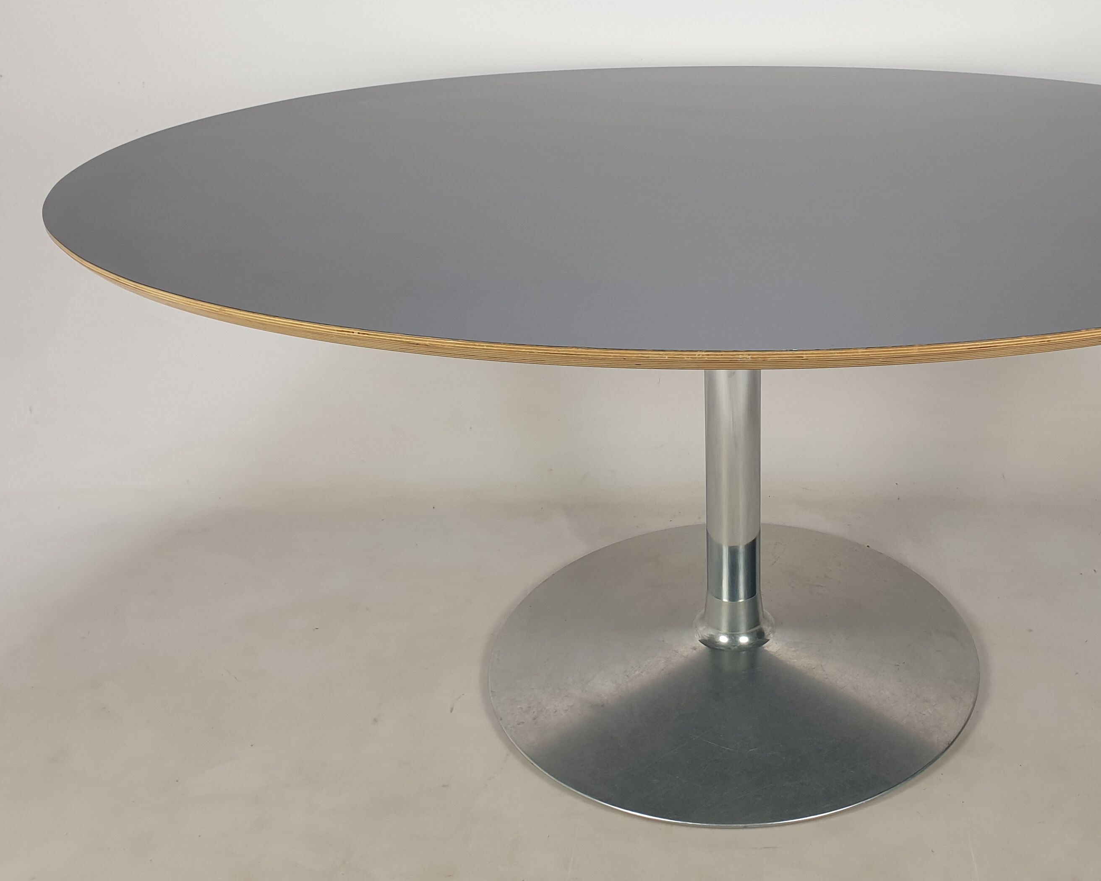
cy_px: 371
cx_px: 735
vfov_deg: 38.1
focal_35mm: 39
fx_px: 1271
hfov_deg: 46.1
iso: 80
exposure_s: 1/100
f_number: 2.4
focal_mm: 4.3
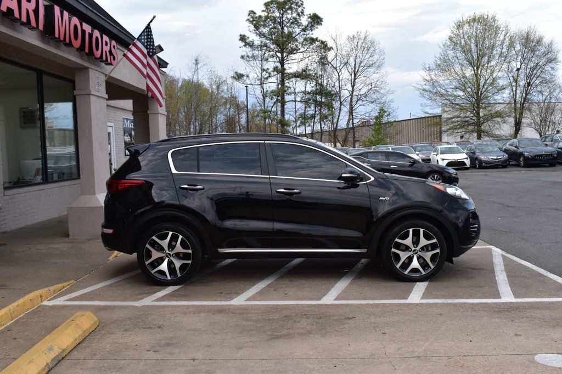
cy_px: 187
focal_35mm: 36
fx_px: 562
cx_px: 281
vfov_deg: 36.8
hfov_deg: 53.1
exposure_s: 1/250
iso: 400
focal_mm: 24
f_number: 10
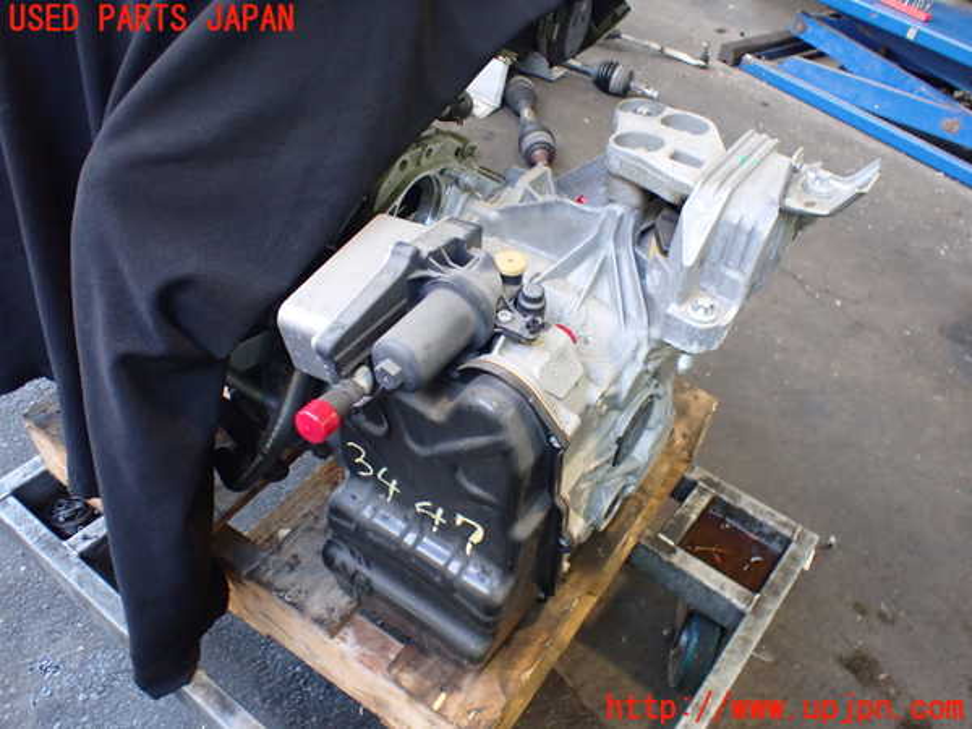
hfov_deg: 60.0
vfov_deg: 46.8
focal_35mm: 30
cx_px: 486
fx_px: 842
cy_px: 364
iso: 800
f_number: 2.3
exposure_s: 1/80
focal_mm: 5.4
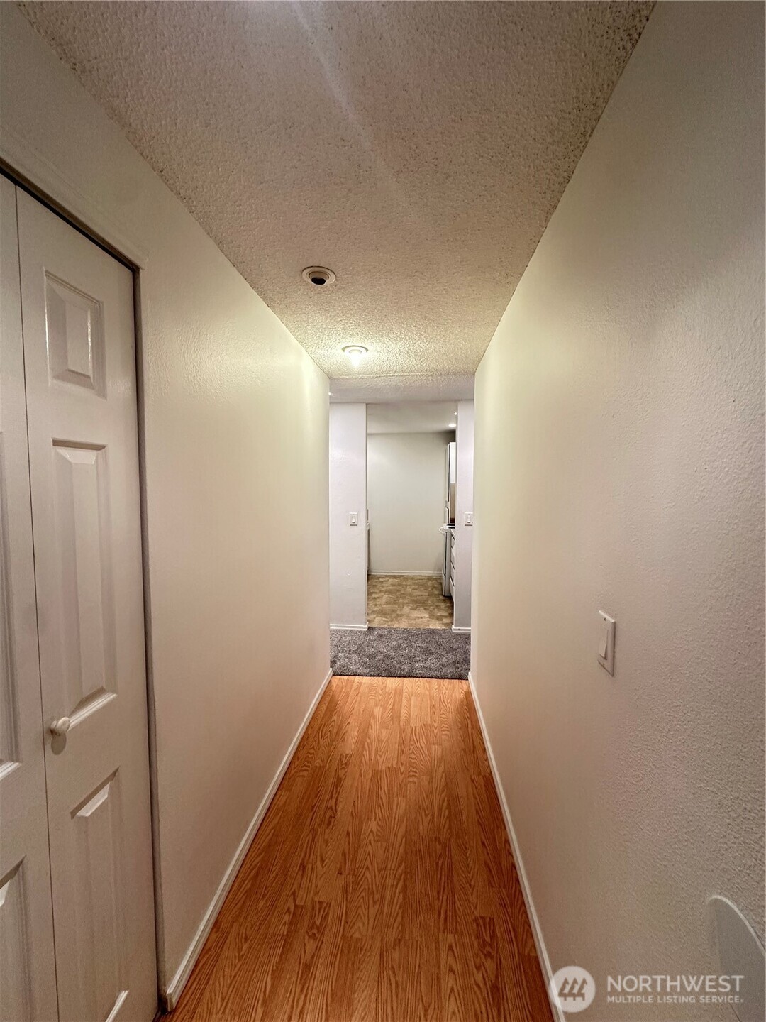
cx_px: 383
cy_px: 511
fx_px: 413
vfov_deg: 102.1
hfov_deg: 85.7
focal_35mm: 14
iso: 320
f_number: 2.2
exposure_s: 1/60
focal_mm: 2.22
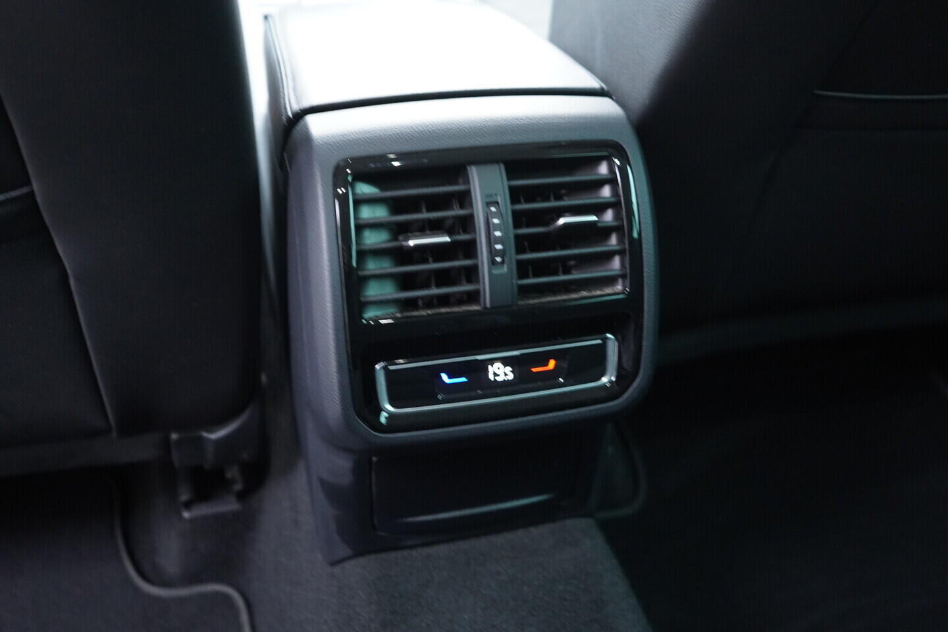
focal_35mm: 36
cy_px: 316
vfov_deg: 36.9
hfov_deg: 53.1
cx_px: 474
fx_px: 948
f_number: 2.8
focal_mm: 24
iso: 2000
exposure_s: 1/40
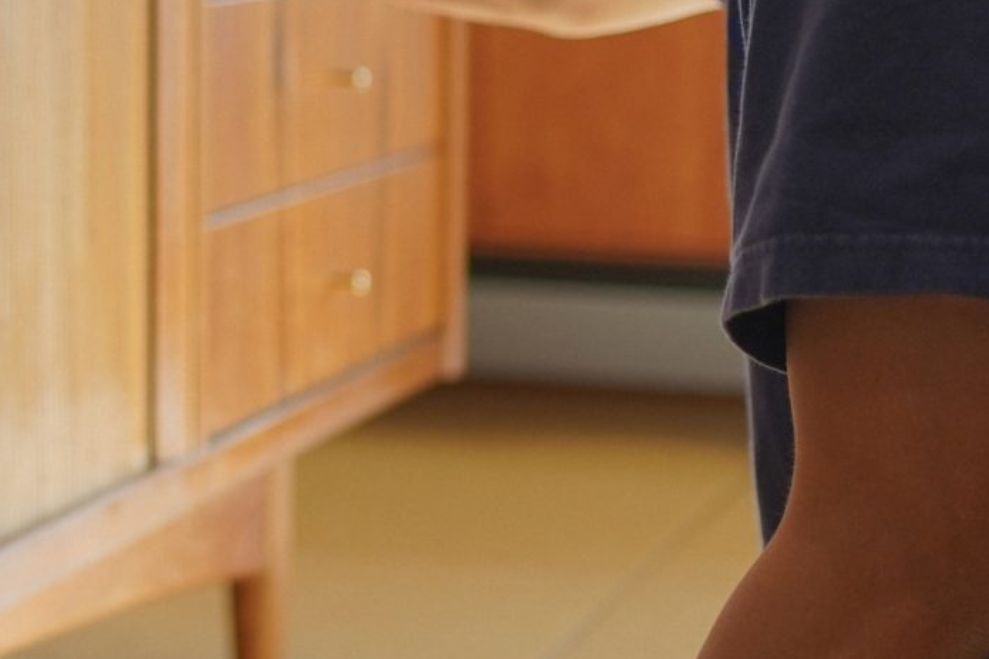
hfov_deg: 15.5
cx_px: -60
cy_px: -9
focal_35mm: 129
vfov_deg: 10.5
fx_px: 3543
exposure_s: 1/200
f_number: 1.8
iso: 200
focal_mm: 35
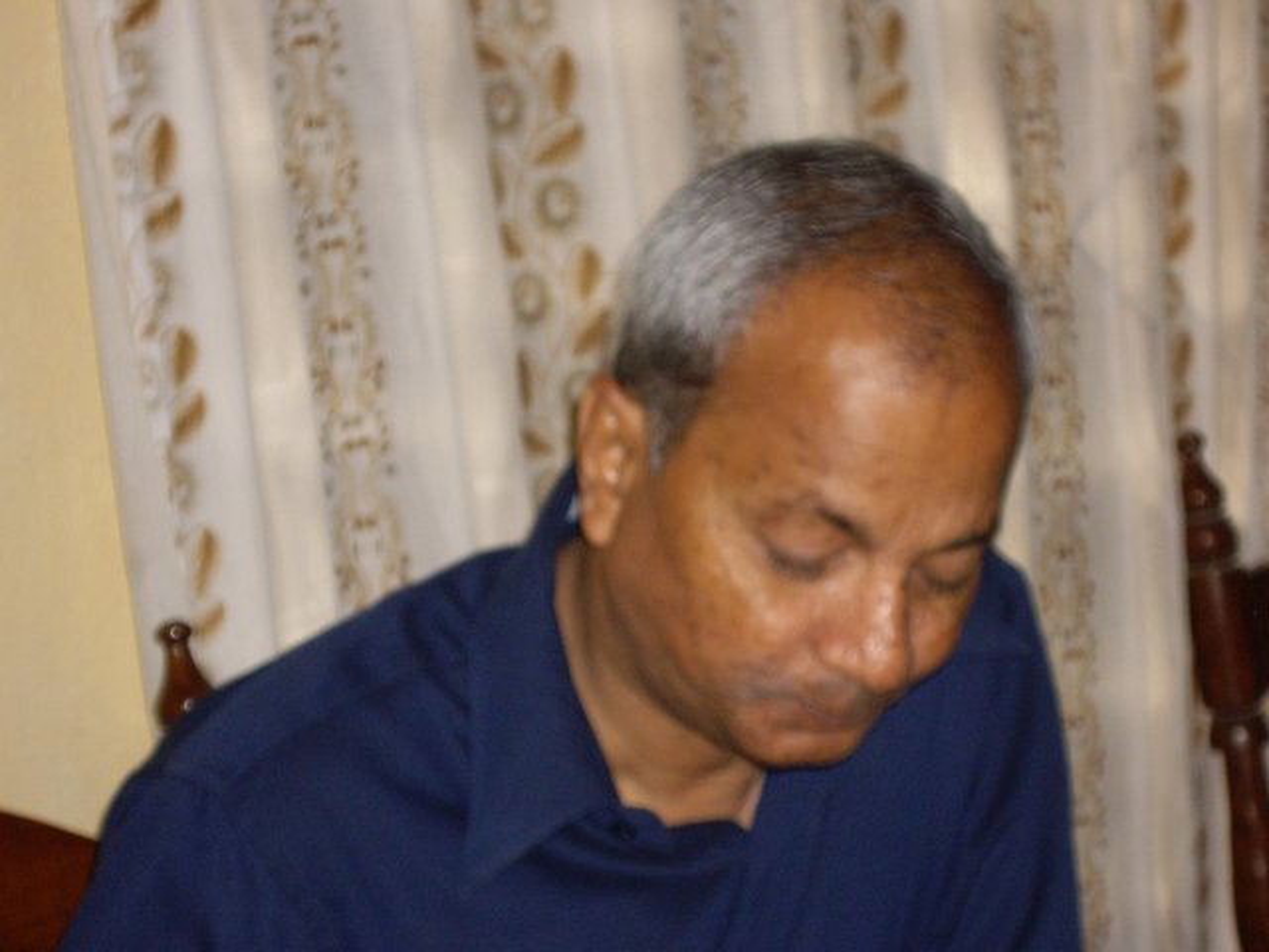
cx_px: 634
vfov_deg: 15.7
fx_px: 3446
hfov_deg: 20.9
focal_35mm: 94
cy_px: 476
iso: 200
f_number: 4.6
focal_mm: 15.3
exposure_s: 1/100
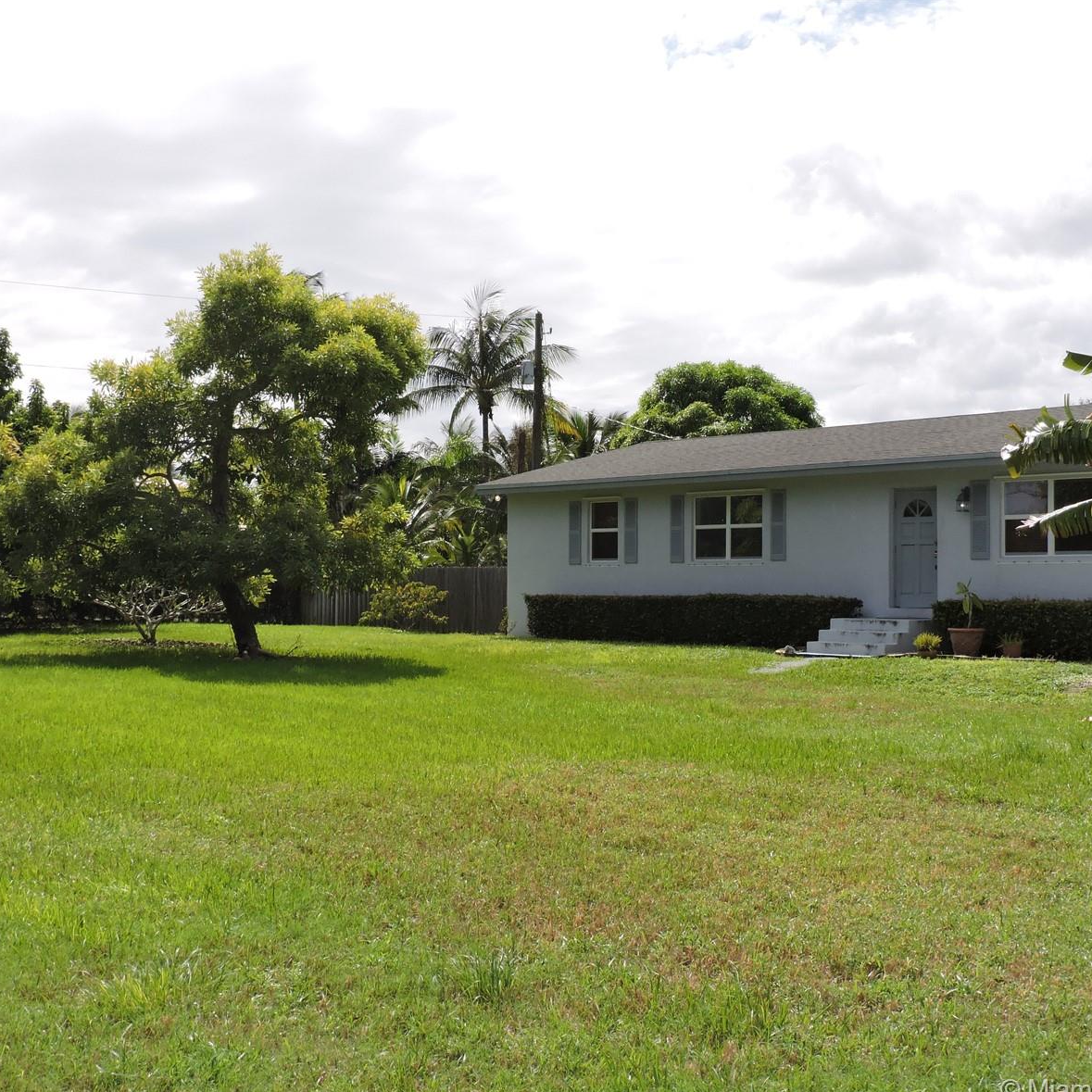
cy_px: 553
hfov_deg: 35.4
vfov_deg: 35.4
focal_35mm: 48
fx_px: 1713
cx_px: 560
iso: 180
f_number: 3.3
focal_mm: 7.1
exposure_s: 1/2000
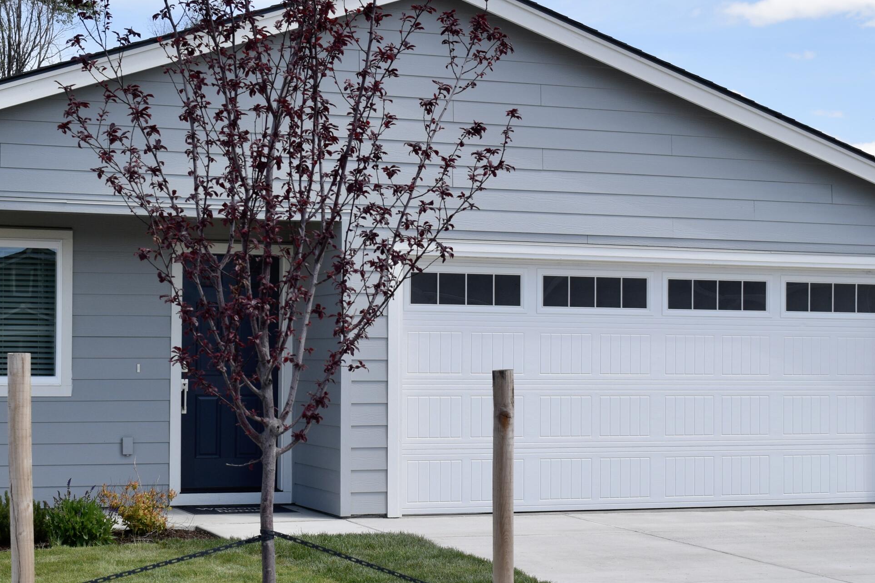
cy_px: 359
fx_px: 1701
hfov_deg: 28.7
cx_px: 332
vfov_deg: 19.4
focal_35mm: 70
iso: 200
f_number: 9
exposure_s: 1/320
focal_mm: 30
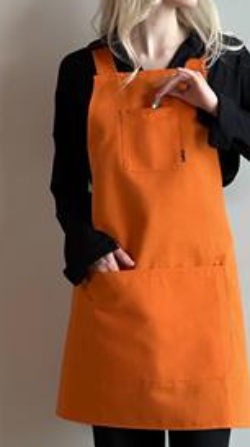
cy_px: 220
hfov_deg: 9.5
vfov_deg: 16.9
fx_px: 1501
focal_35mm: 127
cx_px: 139
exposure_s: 1/100
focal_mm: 9
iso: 160
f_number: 2.8
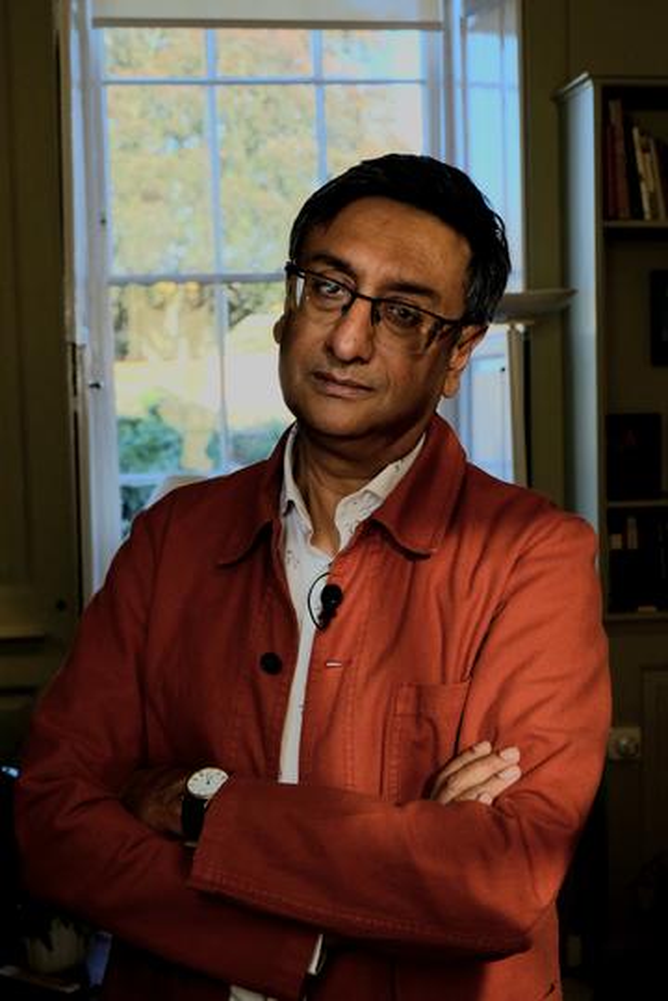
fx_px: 1419
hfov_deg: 26.5
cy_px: 500
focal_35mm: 51
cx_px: 334
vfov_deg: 38.9
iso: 2500
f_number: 5
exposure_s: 1/1000
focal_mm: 34
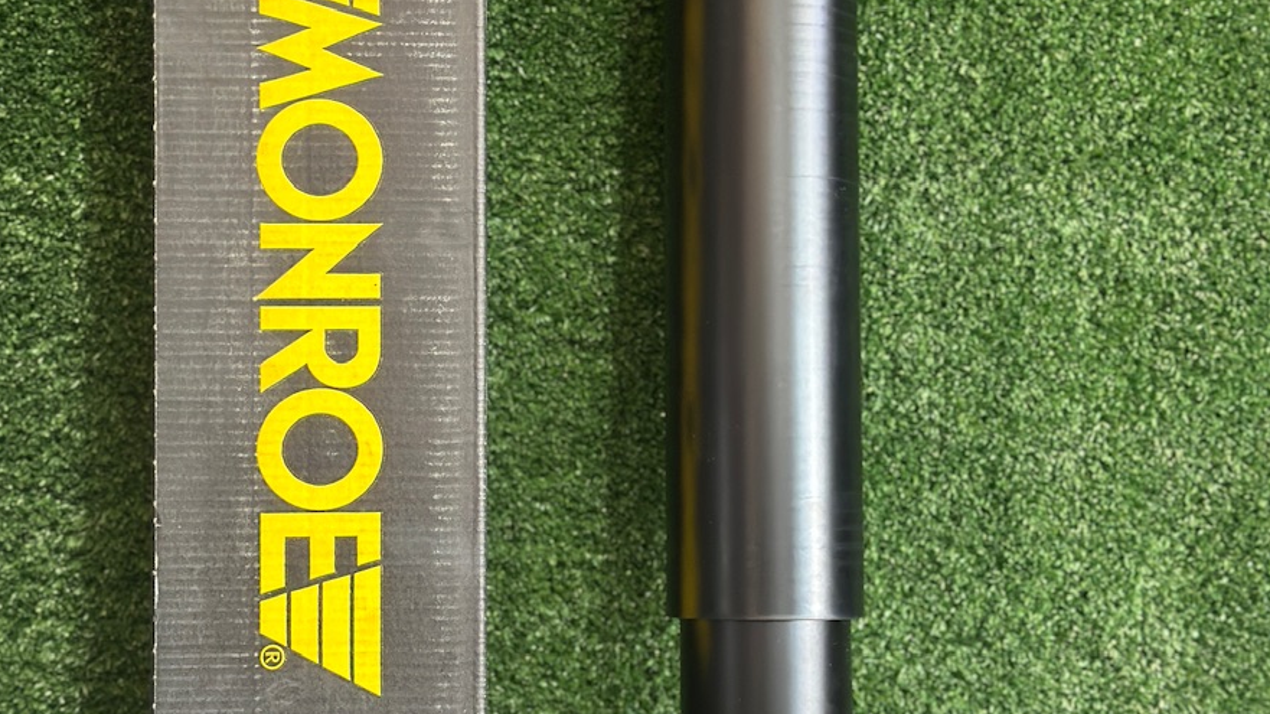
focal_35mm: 76
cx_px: 591
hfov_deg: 27.9
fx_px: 2559
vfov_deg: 15.9
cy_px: 294
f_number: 1.78
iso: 320
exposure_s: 1/50
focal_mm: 6.86
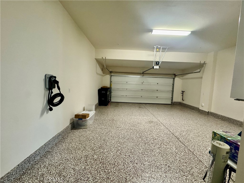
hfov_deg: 102.1
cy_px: 92
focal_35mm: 14
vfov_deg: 85.7
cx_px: 122
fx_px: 99
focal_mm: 2.22
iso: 400
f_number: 2.2
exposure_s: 1/60
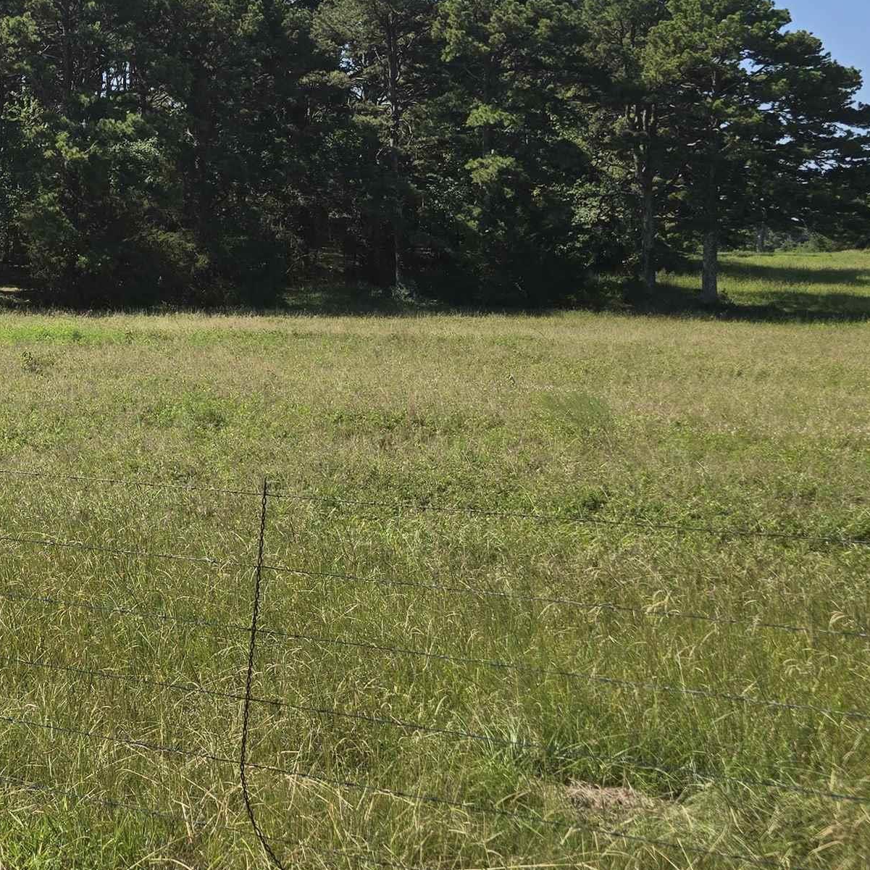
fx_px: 1479
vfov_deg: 32.1
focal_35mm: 52
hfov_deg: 29.8
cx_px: -61
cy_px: 206
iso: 12
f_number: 1.7
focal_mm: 6.3
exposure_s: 1/864
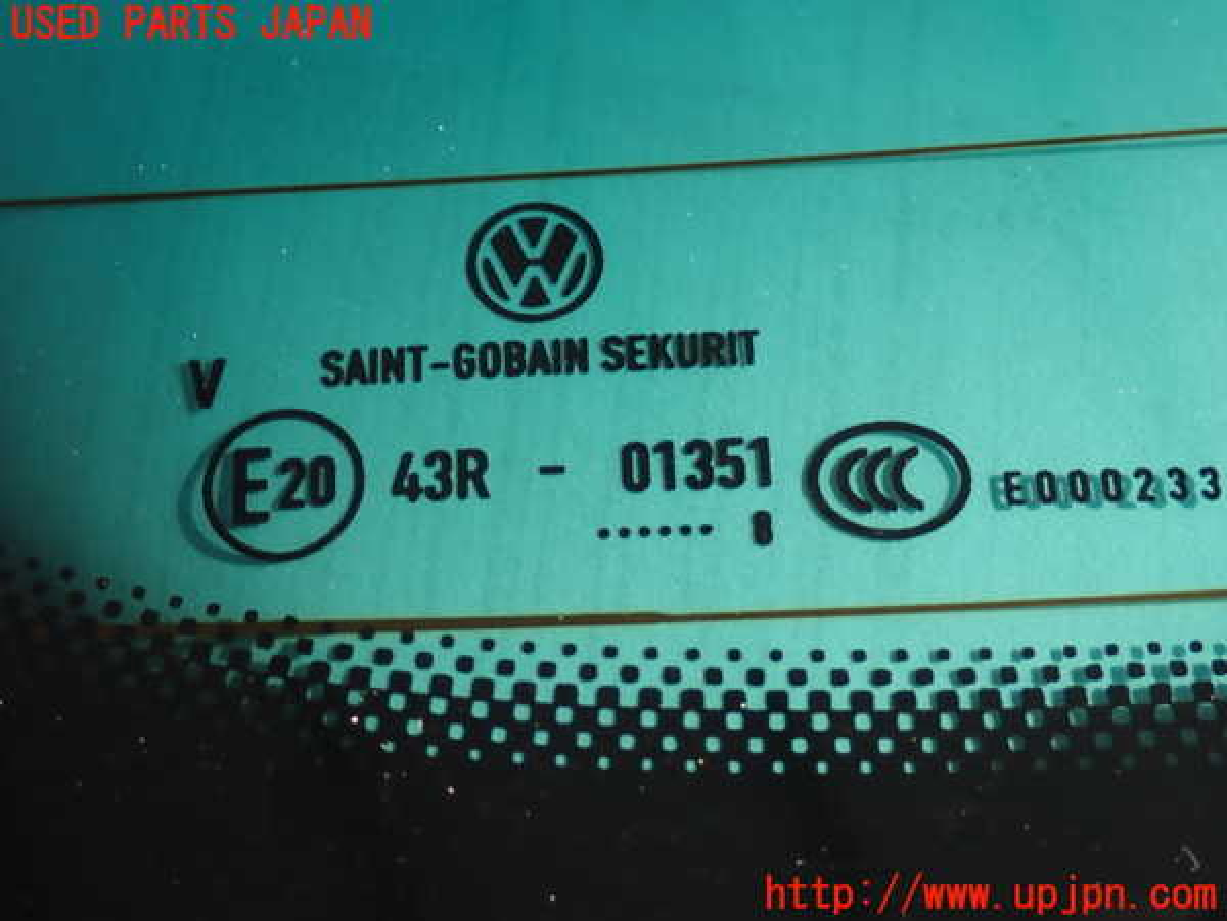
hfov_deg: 31.2
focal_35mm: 62
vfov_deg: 23.7
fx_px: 2198
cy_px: 460
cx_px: 614
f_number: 3.6
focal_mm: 11.09
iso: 160
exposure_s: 1/125
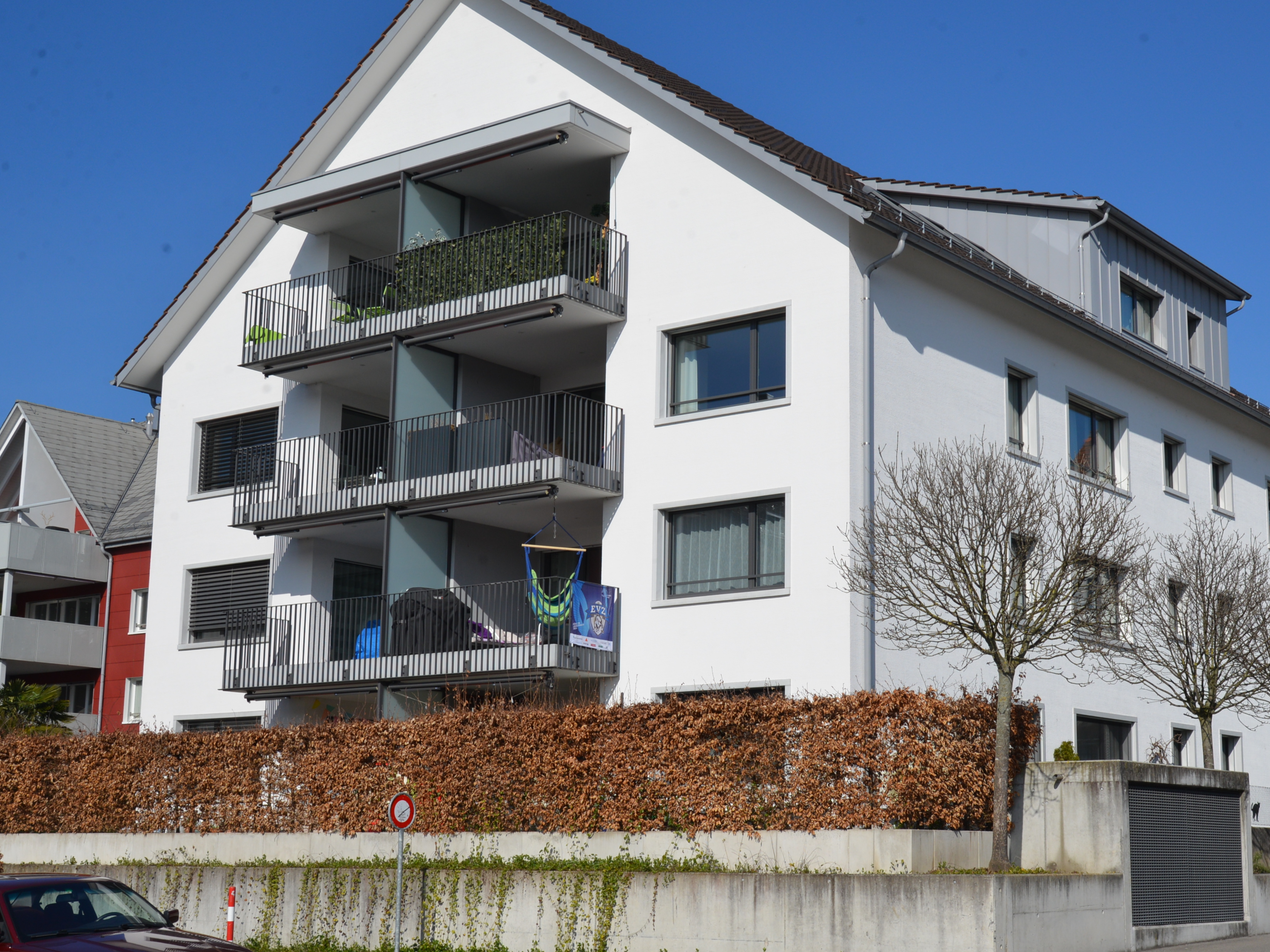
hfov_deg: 37.9
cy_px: 497
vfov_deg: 29.1
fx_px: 1834
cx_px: 797
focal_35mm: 50
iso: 400
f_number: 13
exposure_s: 1/640
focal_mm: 38
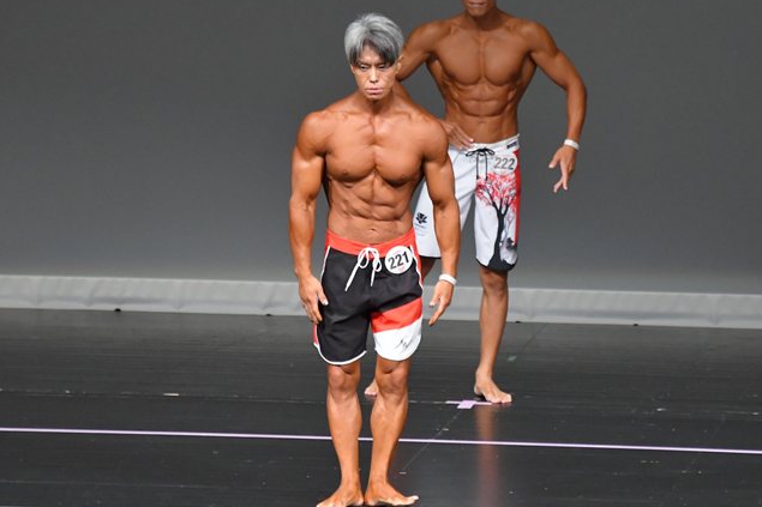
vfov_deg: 3.3
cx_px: 406
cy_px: 241
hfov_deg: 4.9
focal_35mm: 421
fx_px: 8908
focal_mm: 230
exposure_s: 1/400
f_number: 5.6
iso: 5000
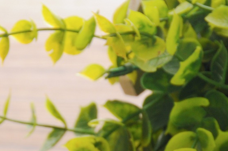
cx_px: 42
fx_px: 2120
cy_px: 258
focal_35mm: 335
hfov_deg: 6.1
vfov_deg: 4.1
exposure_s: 1/50
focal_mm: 62
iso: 200
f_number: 9
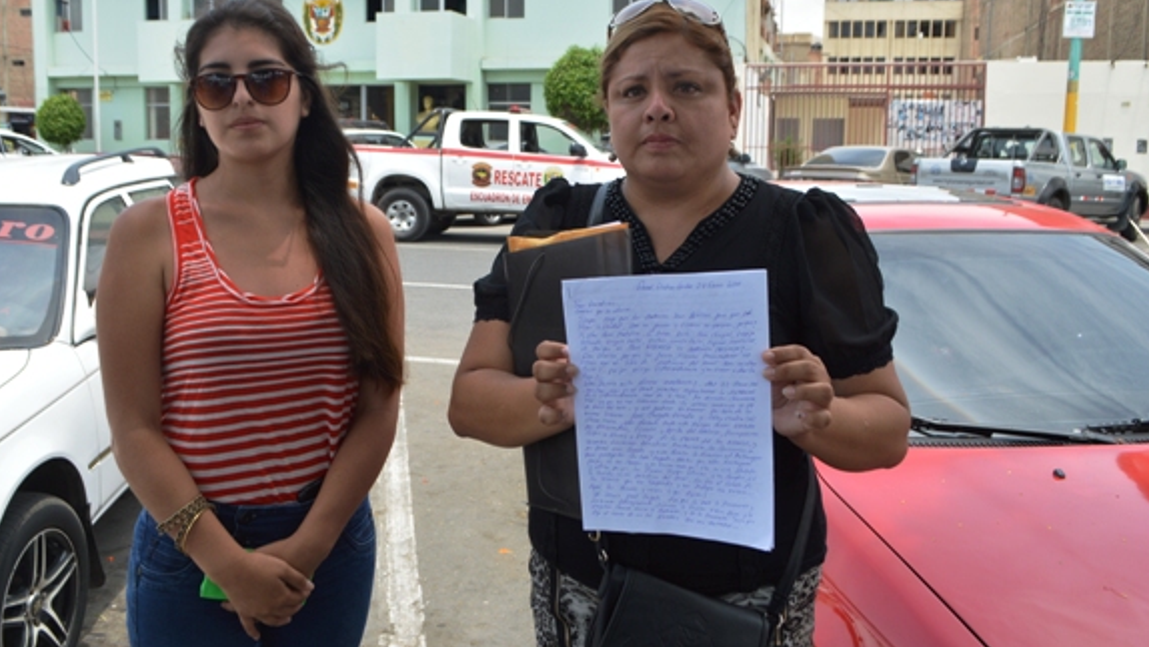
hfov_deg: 56.5
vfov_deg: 33.5
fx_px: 1066
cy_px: 222
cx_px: 514
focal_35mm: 35
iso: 100
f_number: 8
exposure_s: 1/250
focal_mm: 20
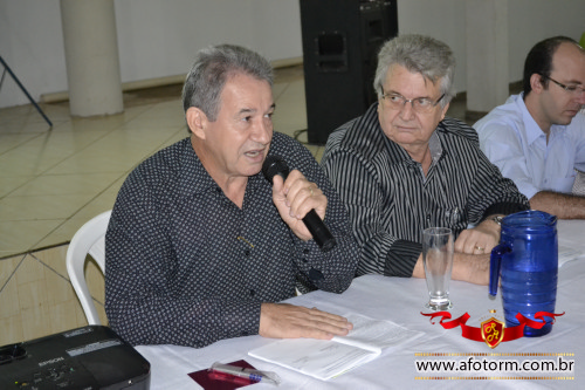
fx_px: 975
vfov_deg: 22.6
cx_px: 292
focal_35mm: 60
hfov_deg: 33.4
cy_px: 195
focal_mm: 40
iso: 3200
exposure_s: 1/60
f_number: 5.3
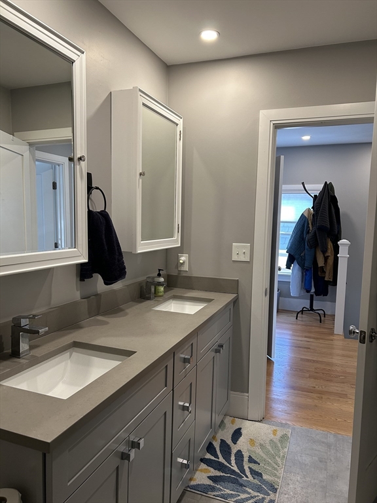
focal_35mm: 26
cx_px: 188
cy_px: 252
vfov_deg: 67.3
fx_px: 378
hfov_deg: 53.1
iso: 125
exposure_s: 1/120
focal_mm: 5.7
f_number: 1.5
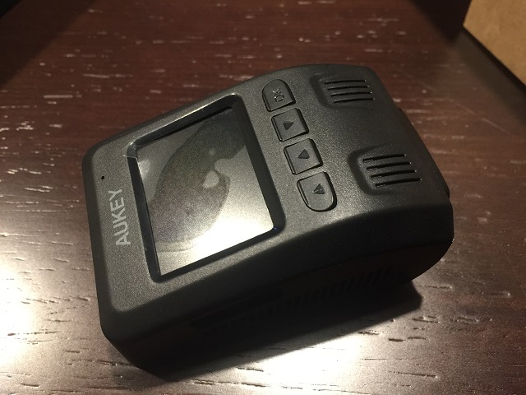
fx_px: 441
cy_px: 198
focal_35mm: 29
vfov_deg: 48.2
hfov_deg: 61.7
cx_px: 263
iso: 125
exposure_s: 1/17
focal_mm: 4.15
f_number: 2.2
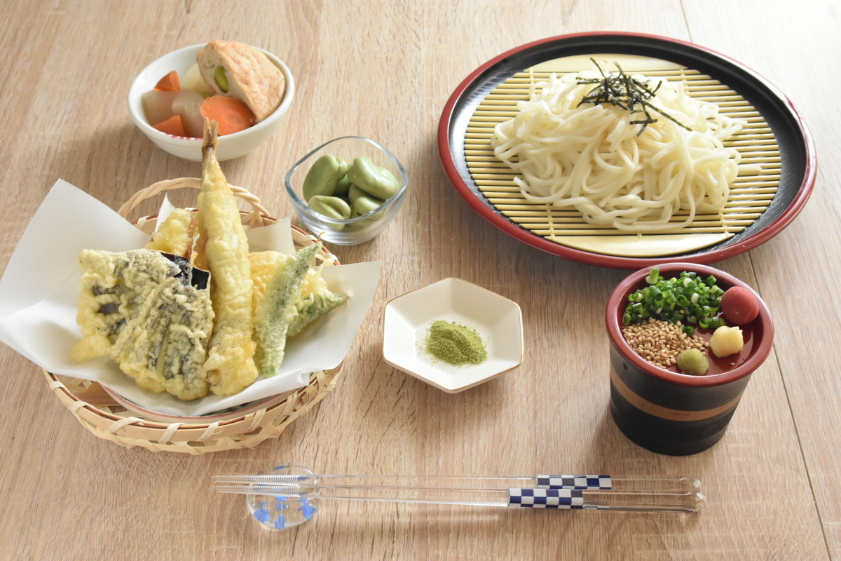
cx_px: 420
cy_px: 280
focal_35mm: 52
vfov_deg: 25.8
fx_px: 1226
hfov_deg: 37.9
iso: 1600
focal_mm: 35
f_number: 9
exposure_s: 1/40
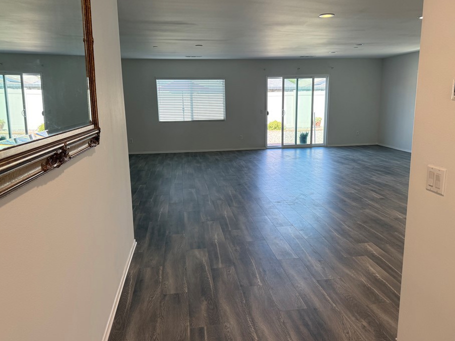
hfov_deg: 65.3
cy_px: 165
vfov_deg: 51.4
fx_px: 355
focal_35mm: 27
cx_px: 232
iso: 100
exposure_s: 1/232
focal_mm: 6.76
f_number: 1.78
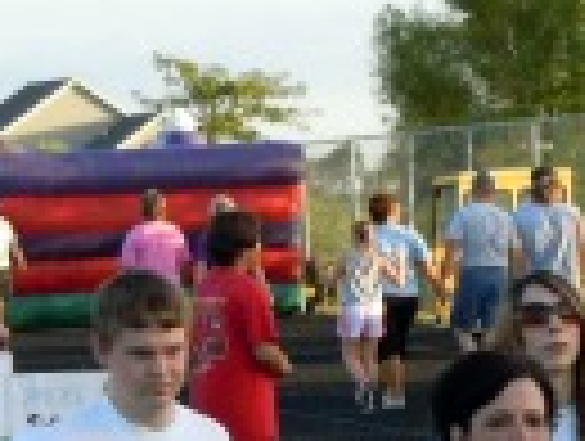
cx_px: 310
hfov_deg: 7.2
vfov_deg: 5.4
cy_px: 560
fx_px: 4639
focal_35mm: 274
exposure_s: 1/100
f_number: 5.4
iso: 125
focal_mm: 18.3
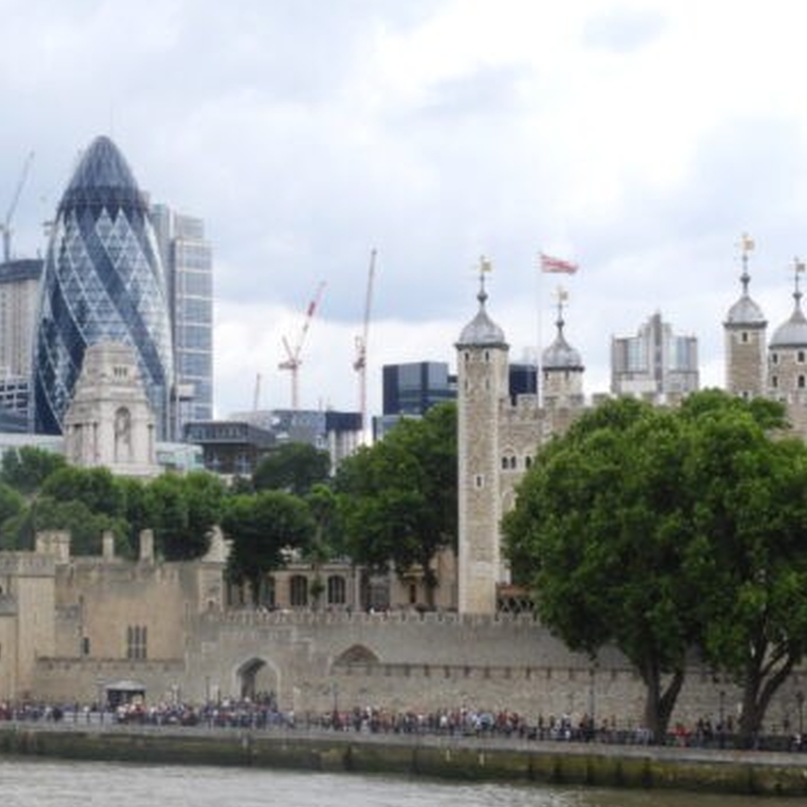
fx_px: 2796
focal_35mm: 106
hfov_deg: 16.4
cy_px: 420
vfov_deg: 16.4
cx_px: 257
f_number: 8
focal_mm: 9.9
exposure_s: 1/60
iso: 100
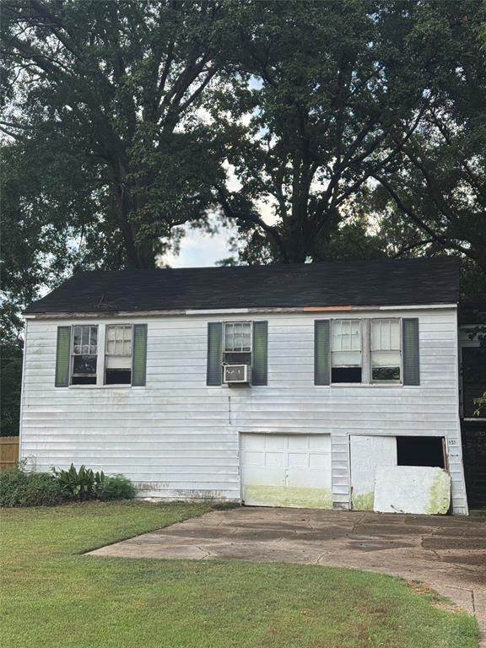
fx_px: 899
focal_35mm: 48
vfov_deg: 39.7
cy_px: 324
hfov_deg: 30.3
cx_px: 243
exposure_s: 1/1011
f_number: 1.78
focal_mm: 6.76
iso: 64
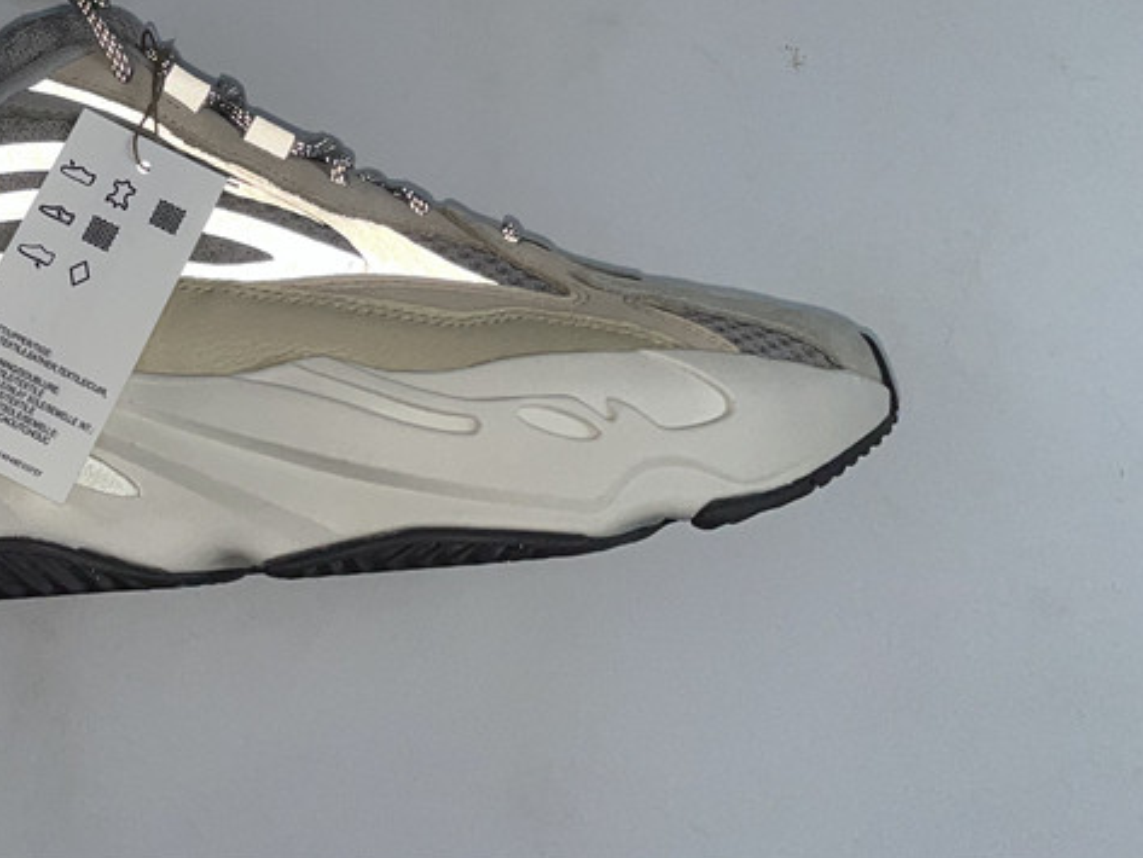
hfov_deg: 33.3
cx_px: 133
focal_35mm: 55
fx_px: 1817
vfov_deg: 25.0
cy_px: -44
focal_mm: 4.2
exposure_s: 1/1618
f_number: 1.6
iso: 32
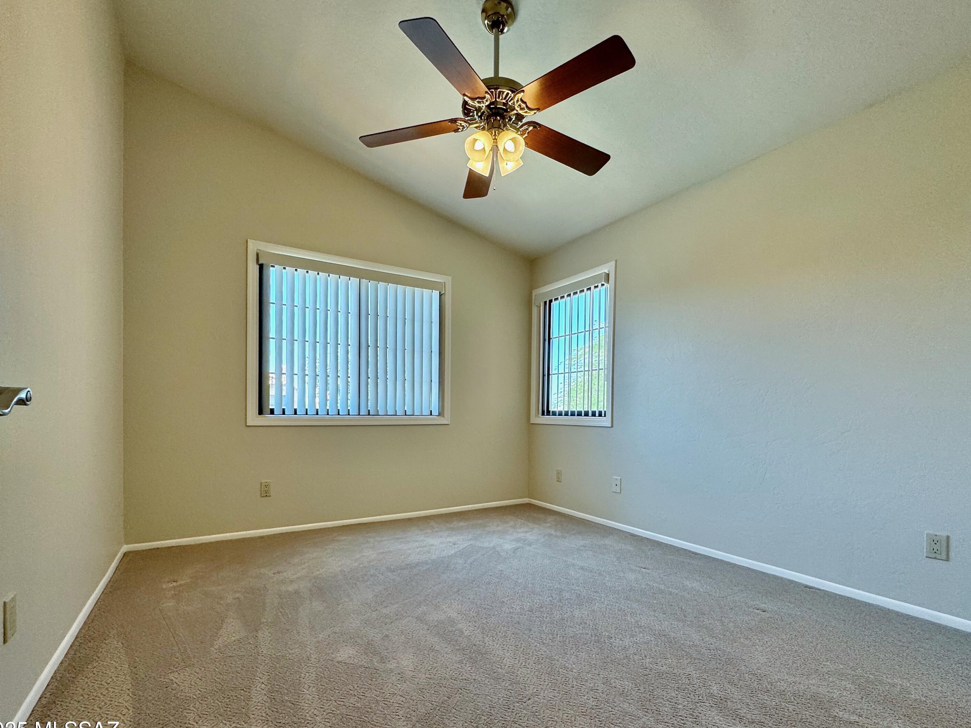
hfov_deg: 98.2
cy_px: 375
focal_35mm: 15
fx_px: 421
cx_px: 483
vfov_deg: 81.7
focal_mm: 2.22
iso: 100
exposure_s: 1/120
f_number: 2.2
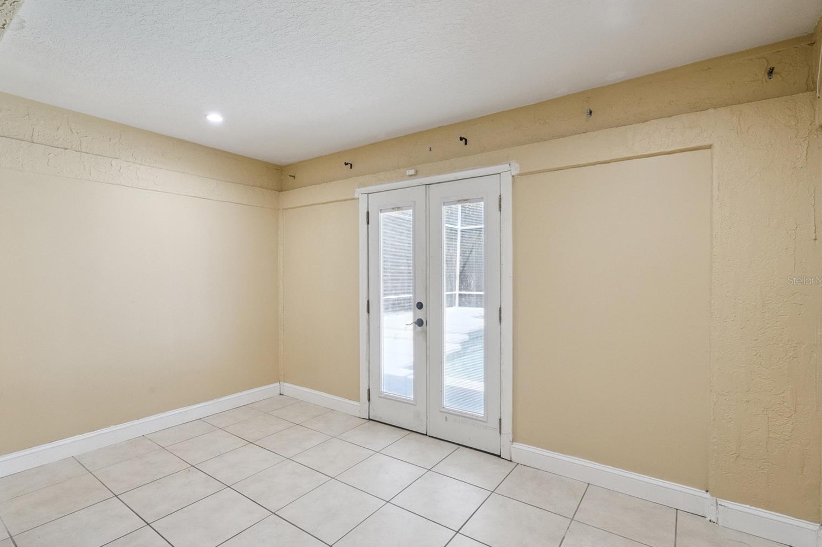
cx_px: 400
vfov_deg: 70.4
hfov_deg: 93.3
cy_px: 280
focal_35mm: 17
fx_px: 388
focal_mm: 16
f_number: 10
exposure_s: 1/100
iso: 4000
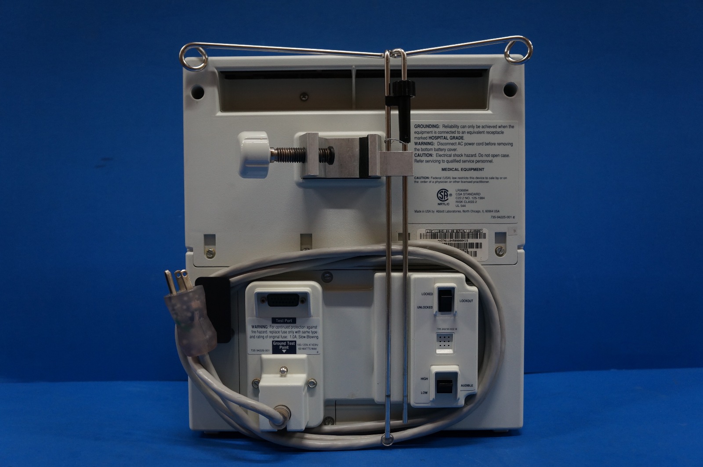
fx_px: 644
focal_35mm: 33
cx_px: 352
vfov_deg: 39.9
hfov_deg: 57.3
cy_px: 234
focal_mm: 22
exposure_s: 1/8
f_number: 4
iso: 400
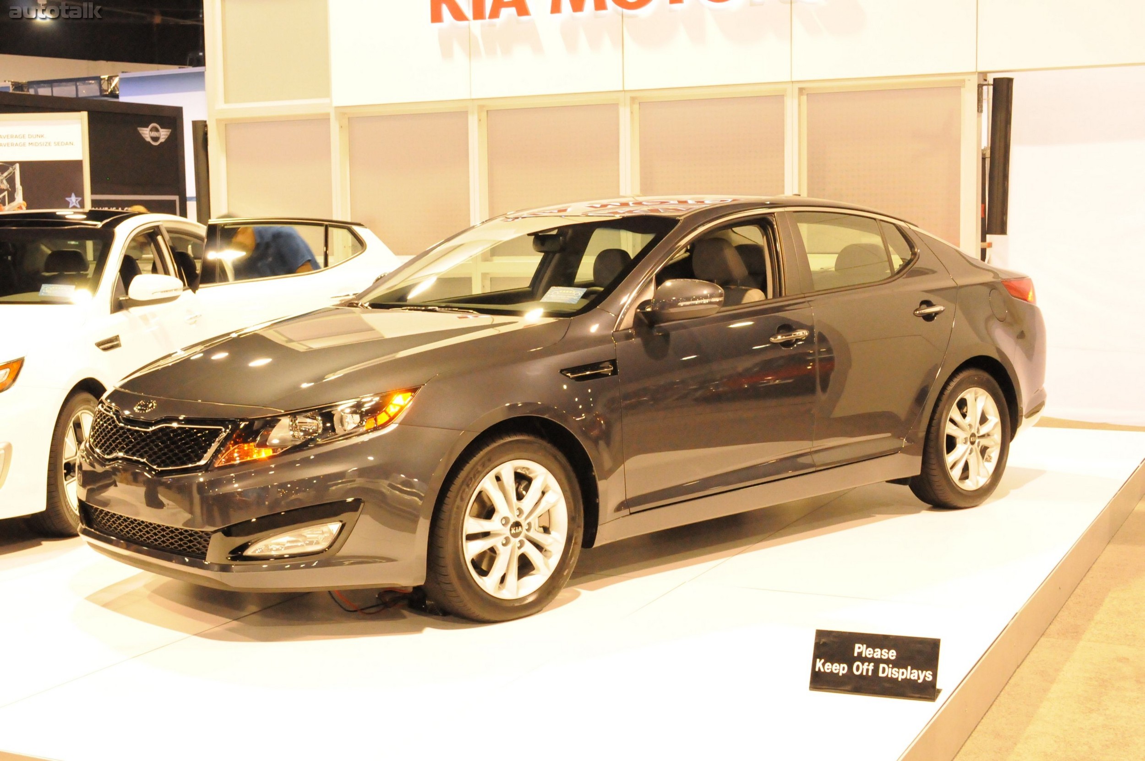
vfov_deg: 28.0
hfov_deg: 41.2
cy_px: 380
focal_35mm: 48
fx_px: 1525
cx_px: 572
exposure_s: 1/20
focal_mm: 32
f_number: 8
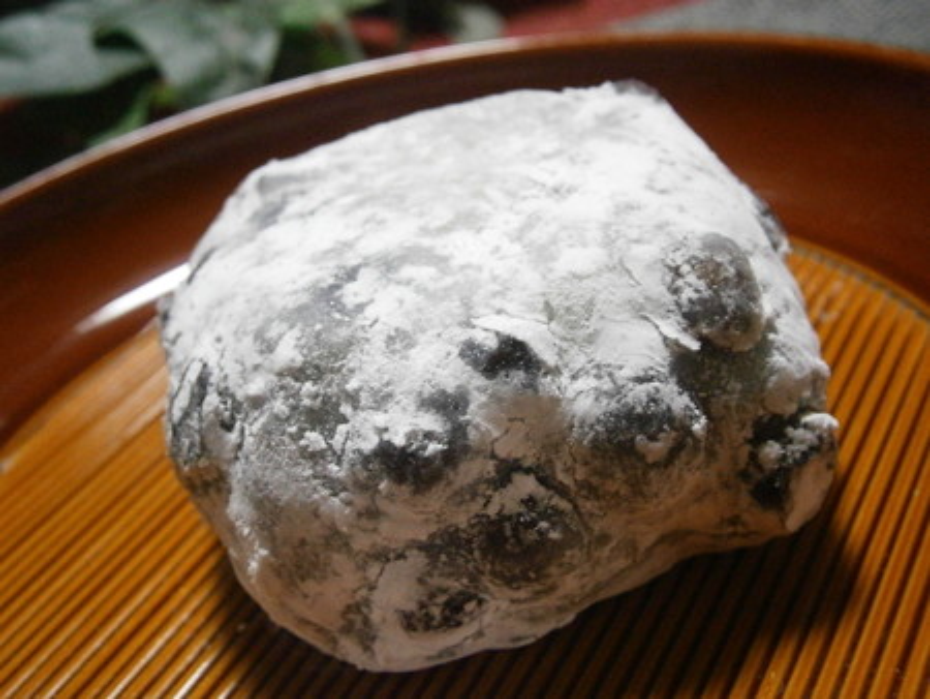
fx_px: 1263
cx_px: 465
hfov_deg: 40.4
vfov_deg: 30.9
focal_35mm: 47
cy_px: 350
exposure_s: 1/25
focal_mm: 8.3
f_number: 3.4
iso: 800
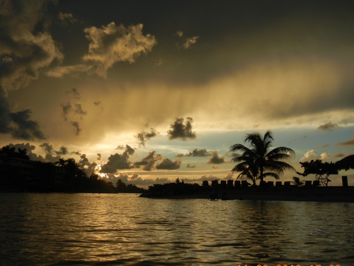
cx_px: 154
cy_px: 143
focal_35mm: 36
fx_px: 368
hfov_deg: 51.2
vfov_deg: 39.6
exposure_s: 1/354
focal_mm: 5.4
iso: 160
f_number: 7
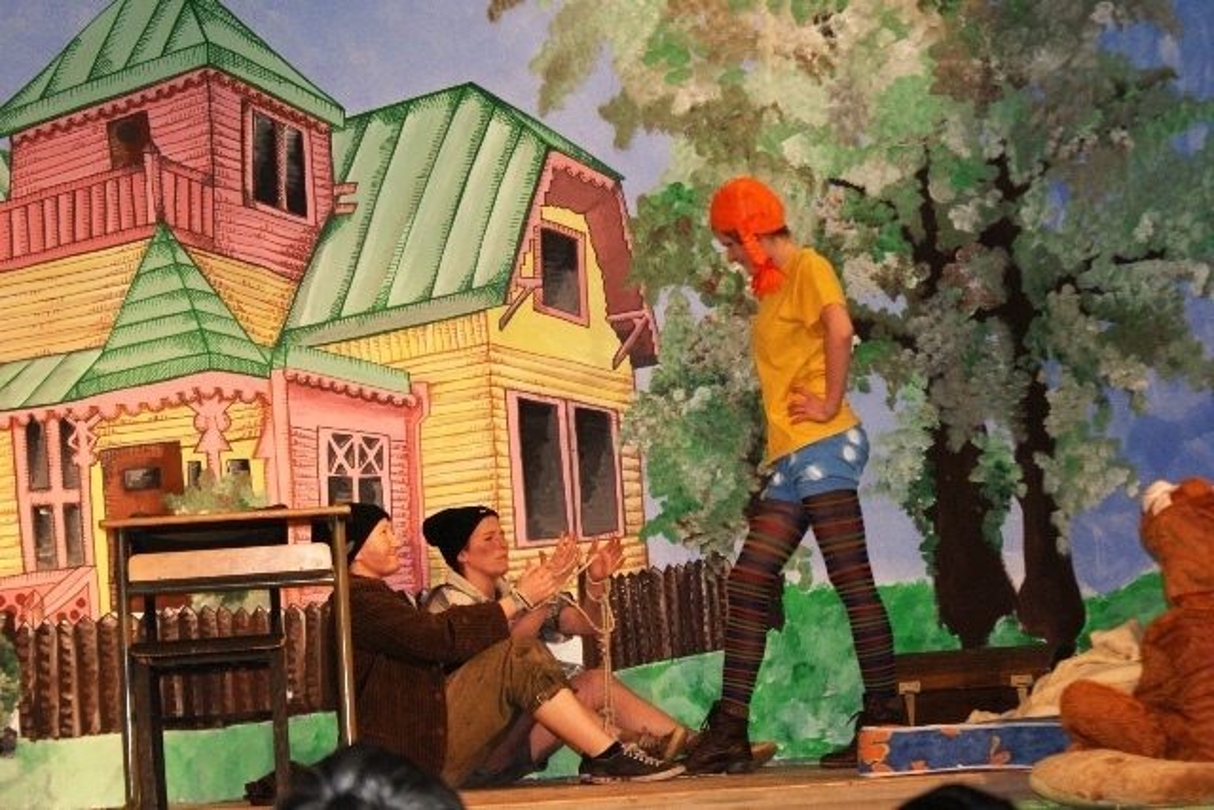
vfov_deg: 13.0
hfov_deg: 19.5
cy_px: 405
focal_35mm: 105
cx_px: 607
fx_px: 3541
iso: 400
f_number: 5.6
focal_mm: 70
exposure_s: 1/125
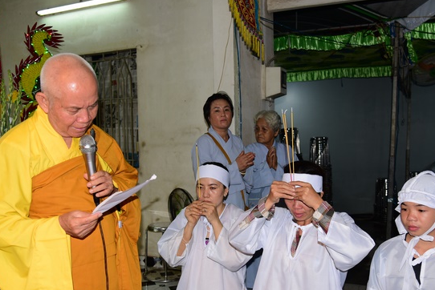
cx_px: 243
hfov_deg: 53.0
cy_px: 164
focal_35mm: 36
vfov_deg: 36.9
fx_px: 435
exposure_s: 1/60
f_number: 4
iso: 320
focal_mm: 30
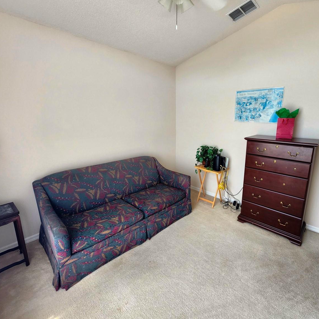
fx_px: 167
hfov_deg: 86.8
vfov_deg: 87.4
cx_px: 184
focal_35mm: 16
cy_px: 157
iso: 64
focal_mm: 1.74
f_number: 2.2
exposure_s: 1/60
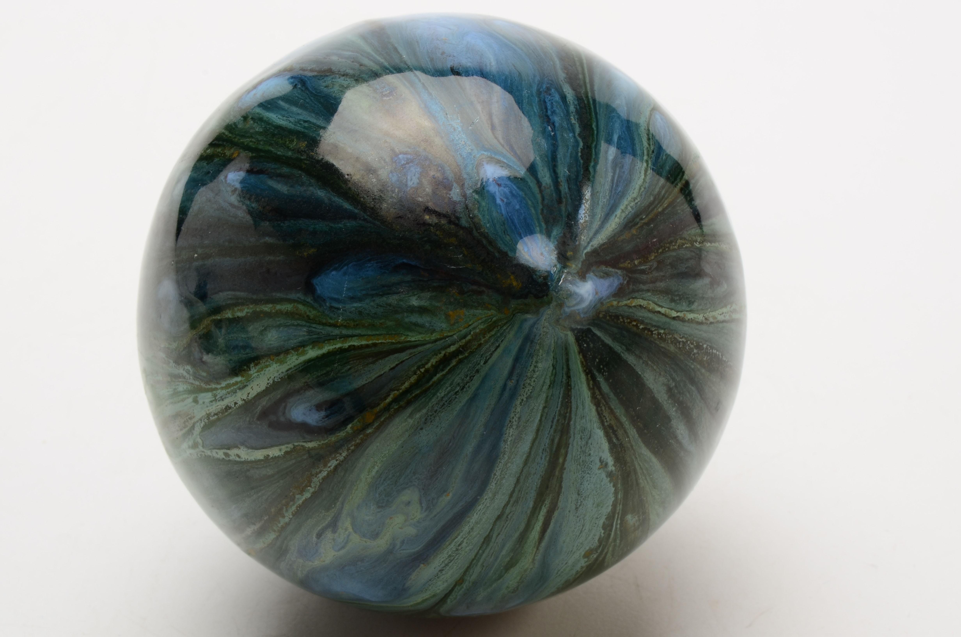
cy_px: 318
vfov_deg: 16.5
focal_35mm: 82
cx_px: 480
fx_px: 2198
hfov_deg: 24.7
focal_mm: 55
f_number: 22
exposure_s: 1/160
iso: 100
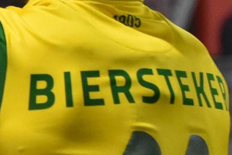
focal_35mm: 519
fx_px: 3346
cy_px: 118
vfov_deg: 2.7
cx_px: -225
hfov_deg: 3.9
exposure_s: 1/640
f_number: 2.8
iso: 2000
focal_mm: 70
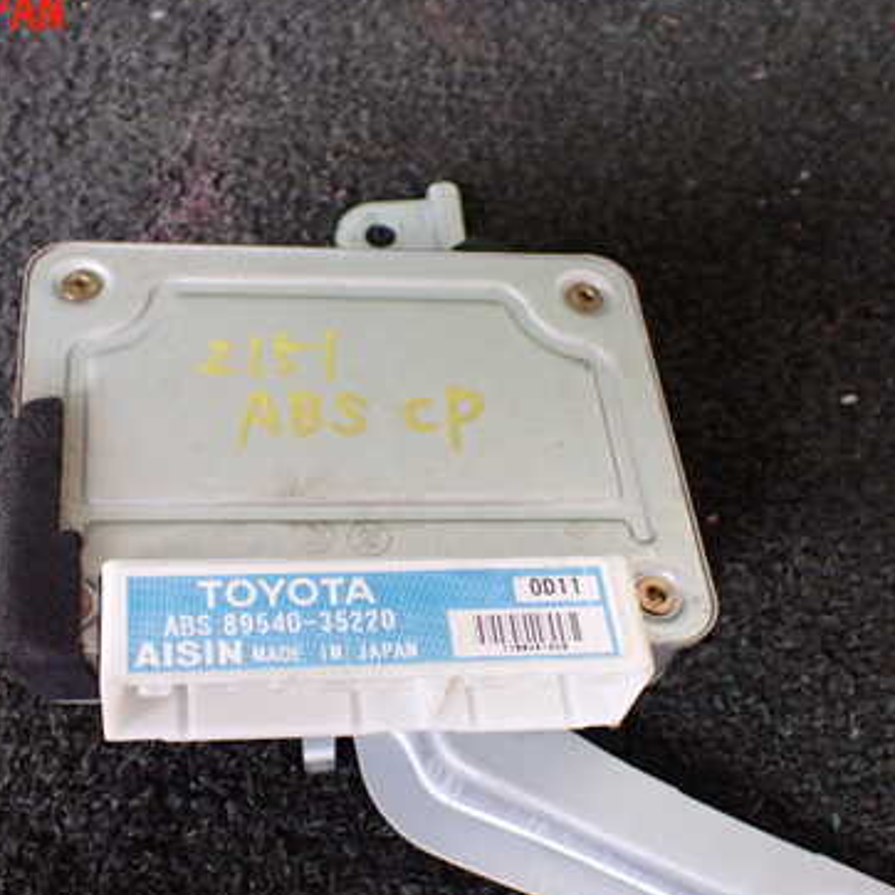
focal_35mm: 44
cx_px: 356
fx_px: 1287
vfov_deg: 38.2
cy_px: 539
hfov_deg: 38.2
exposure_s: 1/125
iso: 640
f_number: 2.3
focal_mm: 5.4
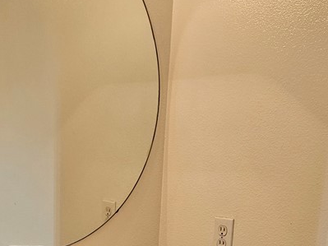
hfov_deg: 32.7
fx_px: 559
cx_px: 157
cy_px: 299
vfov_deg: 22.7
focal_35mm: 59
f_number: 1.8
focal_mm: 5.4
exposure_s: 1/120
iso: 160
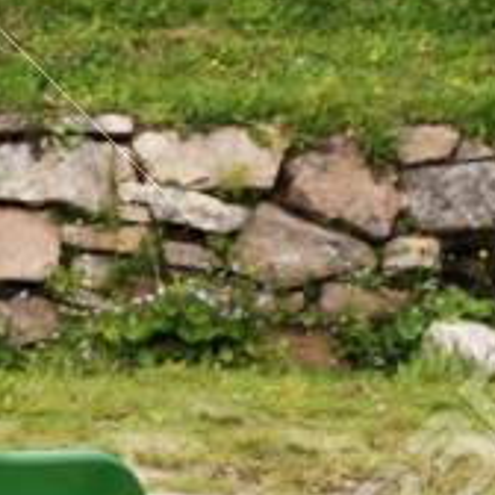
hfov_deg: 6.6
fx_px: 3721
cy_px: 362
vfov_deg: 7.6
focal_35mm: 230
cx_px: -1199
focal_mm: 35
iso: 100
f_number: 6.3
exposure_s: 1/160
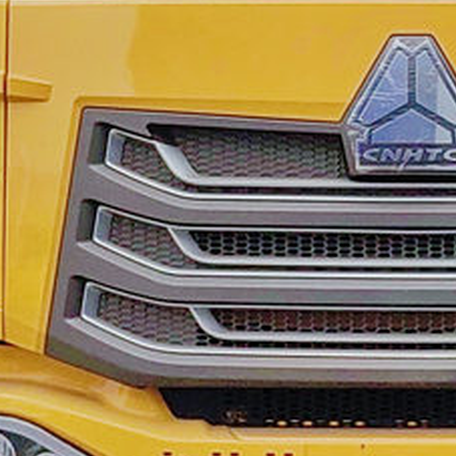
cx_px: 360
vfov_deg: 16.0
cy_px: 175
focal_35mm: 109
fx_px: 1624
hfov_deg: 15.9
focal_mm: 5.52
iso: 50
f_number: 1.9
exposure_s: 1/2809
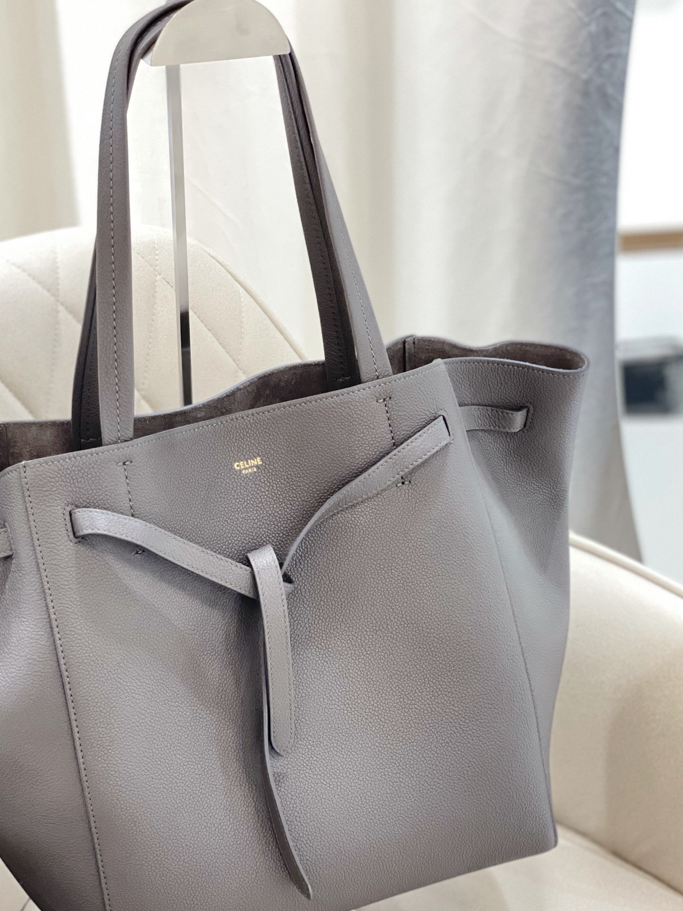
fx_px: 1737
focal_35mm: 66
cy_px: 564
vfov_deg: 29.3
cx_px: 299
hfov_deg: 22.2
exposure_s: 1/100
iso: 250
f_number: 2
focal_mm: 6
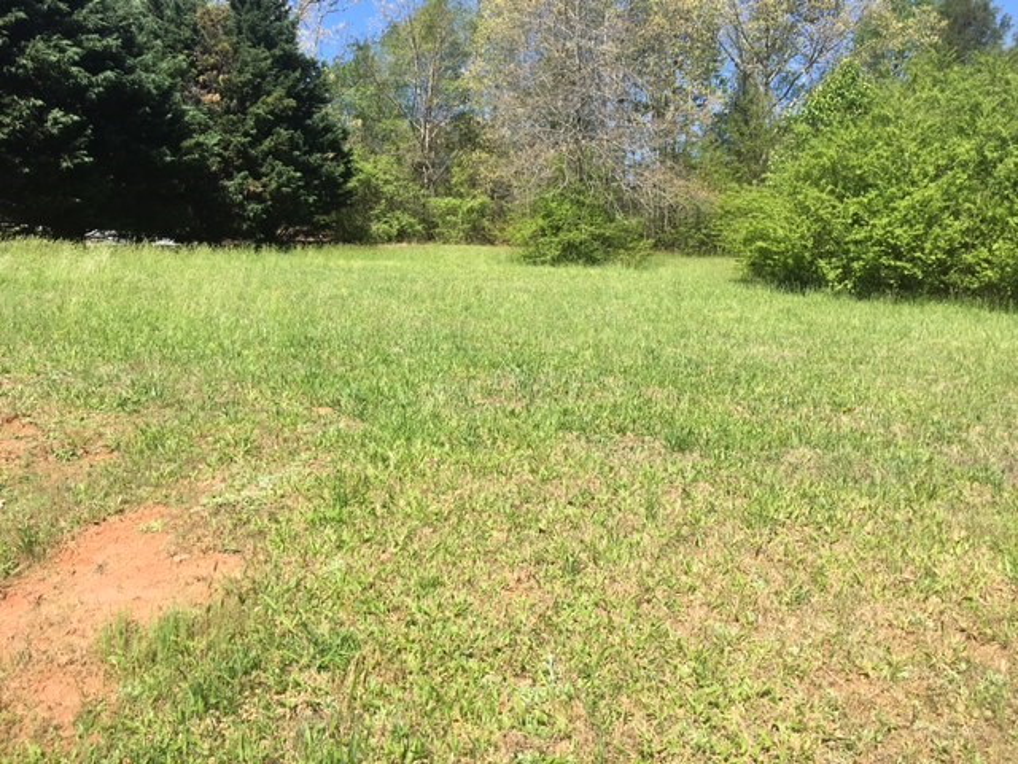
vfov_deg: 48.2
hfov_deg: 61.7
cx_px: 509
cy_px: 382
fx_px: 853
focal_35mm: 29
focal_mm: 4.15
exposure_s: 1/974
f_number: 2.2
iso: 25
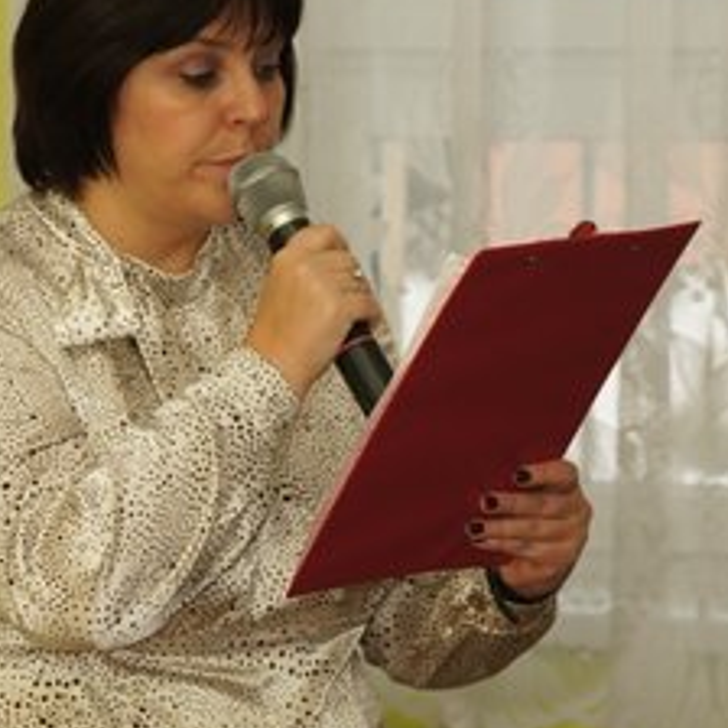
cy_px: 390
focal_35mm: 219
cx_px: 150
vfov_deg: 8.0
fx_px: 5211
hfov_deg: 8.0
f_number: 4
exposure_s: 1/125
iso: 200
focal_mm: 70
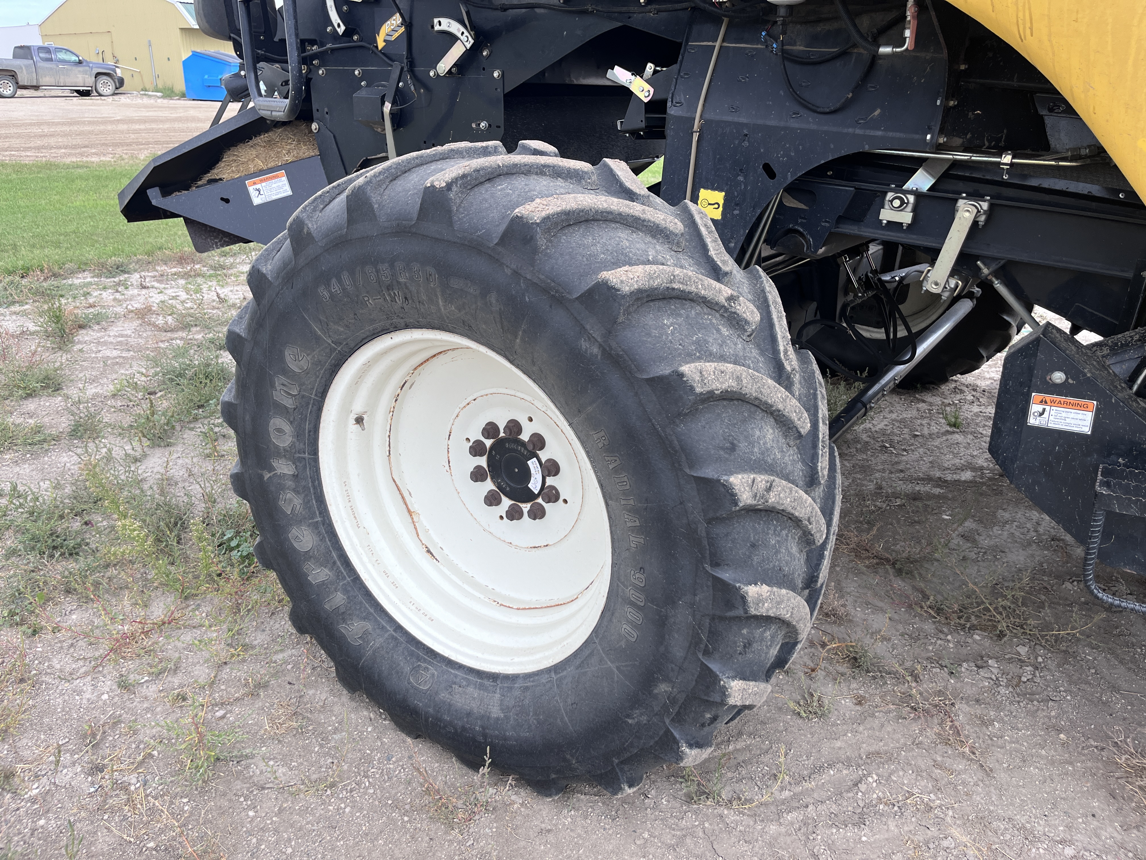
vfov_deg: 53.1
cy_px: 430
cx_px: 573
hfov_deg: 67.3
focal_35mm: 26
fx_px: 861
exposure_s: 1/592
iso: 50
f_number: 1.6
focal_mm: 5.1
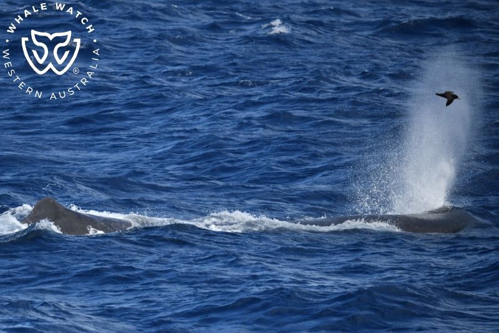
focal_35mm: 450
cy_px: 166
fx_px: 6236
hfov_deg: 4.6
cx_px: 250
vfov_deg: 3.1
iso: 1250
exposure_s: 1/8000
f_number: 6
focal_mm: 450
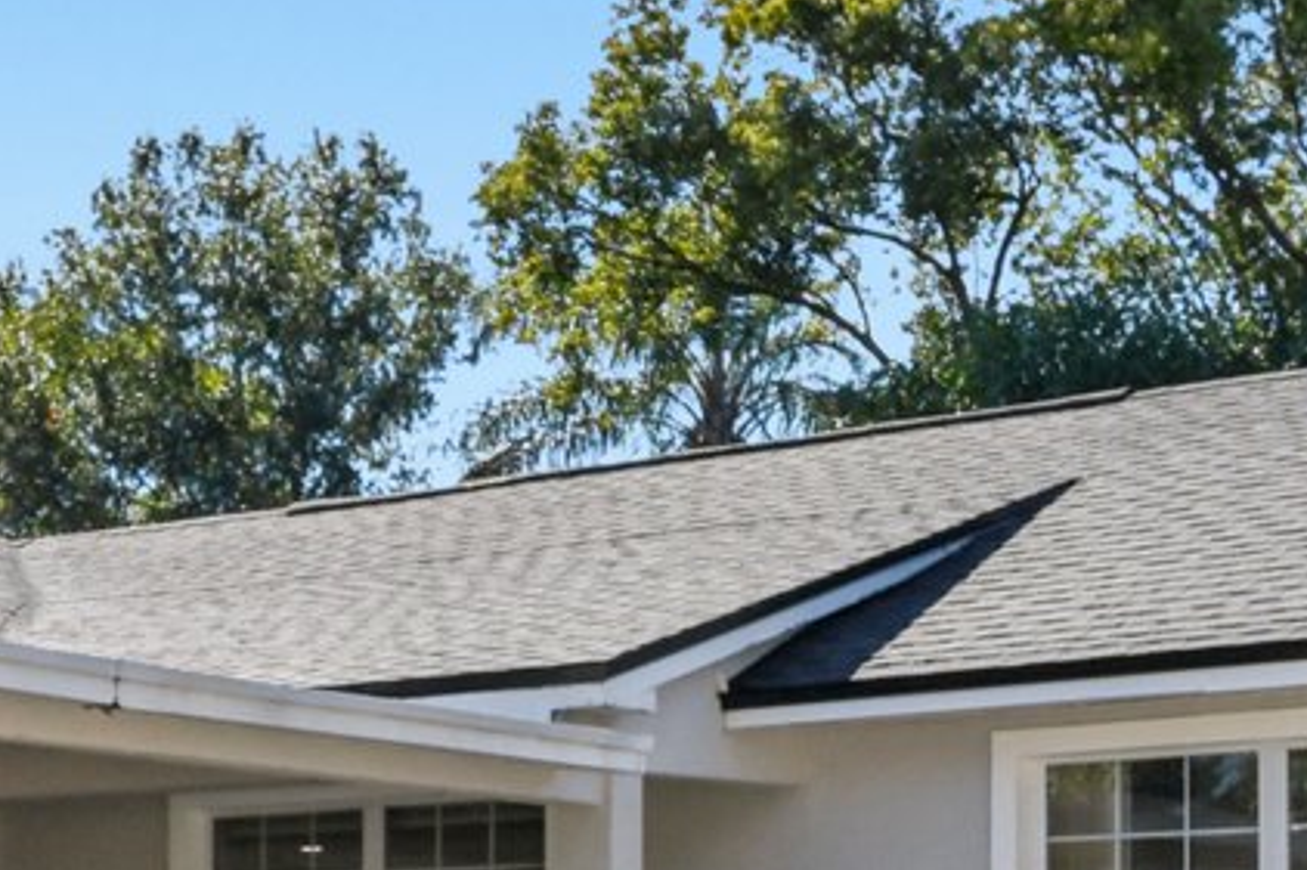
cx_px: 96
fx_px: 3520
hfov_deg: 20.5
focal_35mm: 97
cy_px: 887
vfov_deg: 13.9
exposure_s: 1/800
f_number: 8
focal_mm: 20
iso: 400
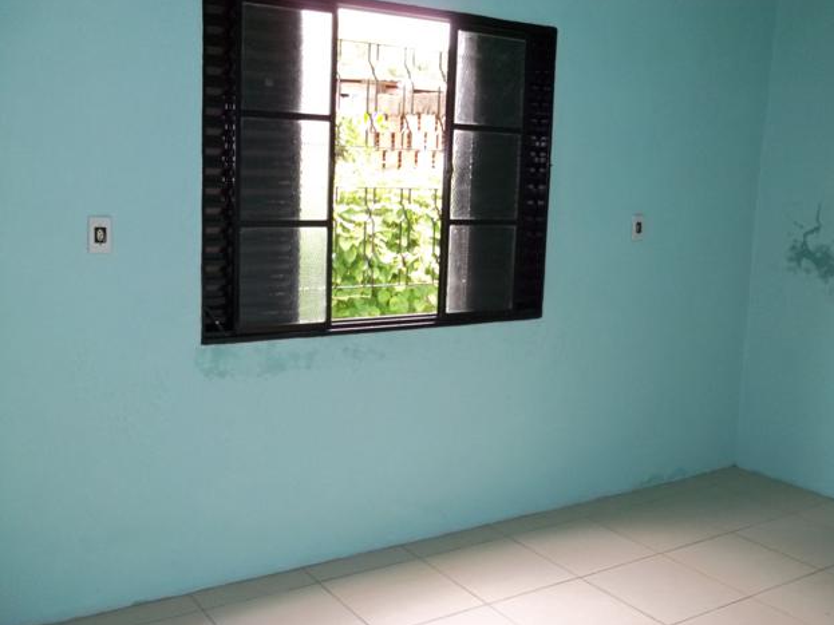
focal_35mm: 37
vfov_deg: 38.7
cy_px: 317
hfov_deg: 50.1
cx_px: 418
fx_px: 891
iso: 160
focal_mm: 6.5
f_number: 3.1
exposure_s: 1/30
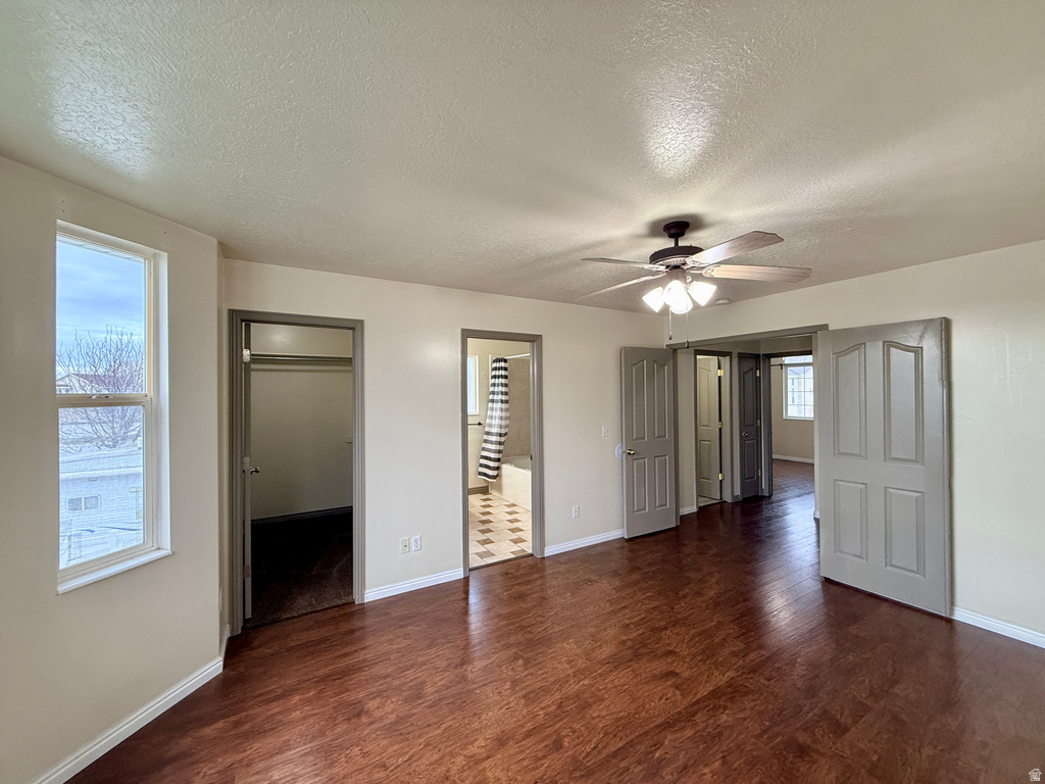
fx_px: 423
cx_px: 522
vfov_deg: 85.7
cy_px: 392
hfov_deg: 102.1
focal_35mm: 14
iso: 250
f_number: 2.2
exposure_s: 1/120
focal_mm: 2.22
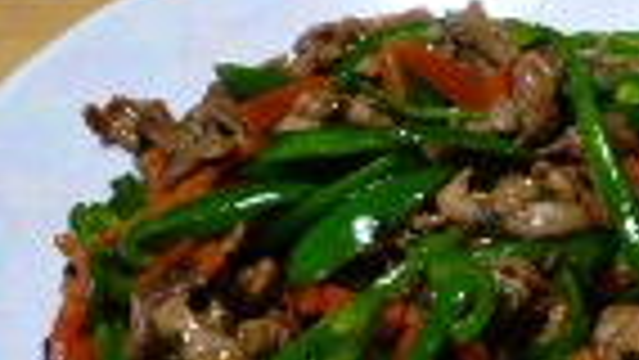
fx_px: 1983
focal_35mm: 117
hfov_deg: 16.9
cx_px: 896
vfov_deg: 10.4
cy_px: 212
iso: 400
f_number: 3.5
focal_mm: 6.8
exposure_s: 1/10
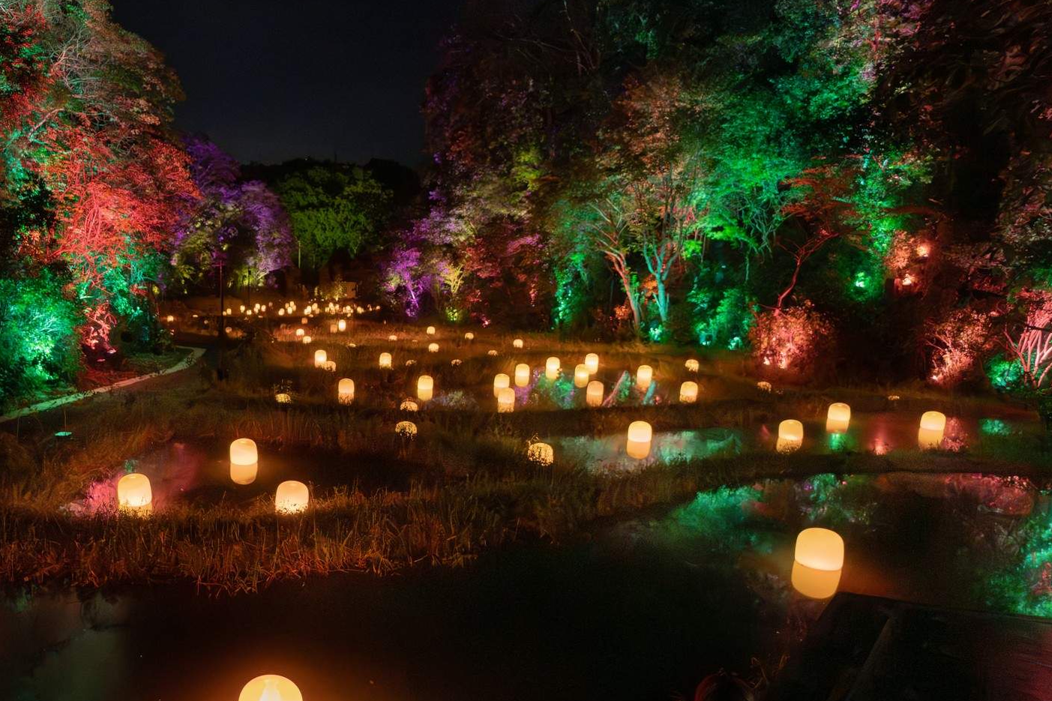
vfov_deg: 49.3
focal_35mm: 26
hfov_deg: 67.1
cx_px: 334
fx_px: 760
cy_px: 412
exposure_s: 1/40
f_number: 2.8
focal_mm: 19
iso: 6400
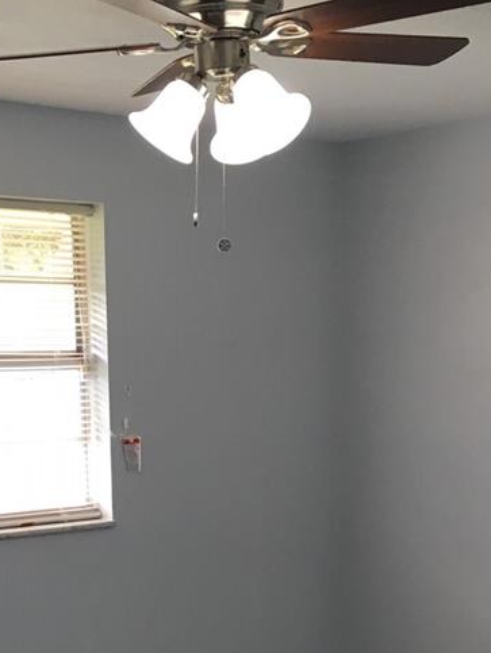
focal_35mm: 72
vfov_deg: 25.7
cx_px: 222
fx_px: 1360
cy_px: 650
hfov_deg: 20.5
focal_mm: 4.15
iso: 25
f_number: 2.2
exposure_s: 1/30
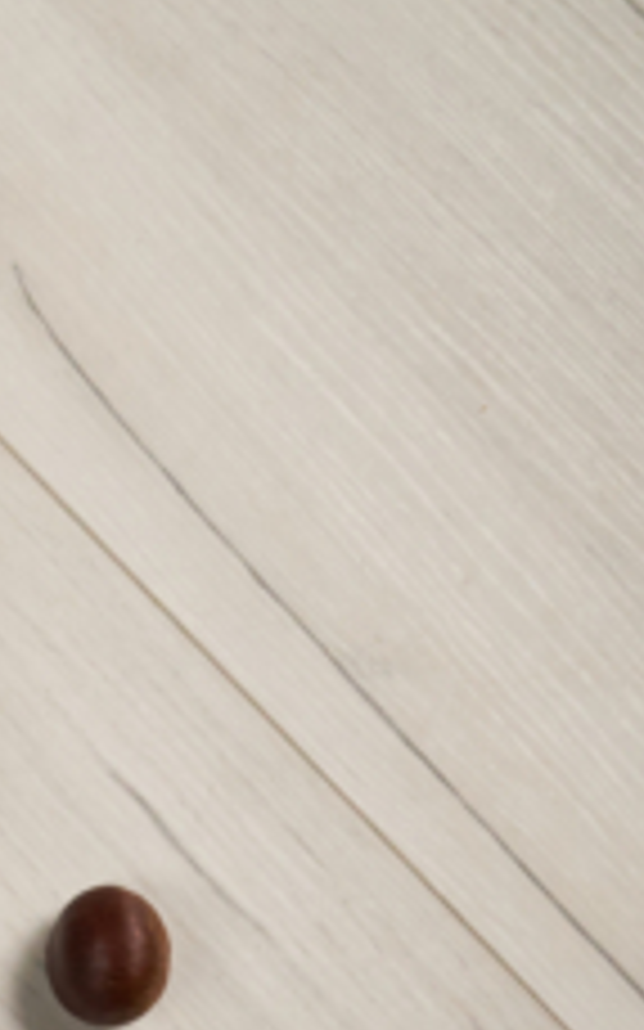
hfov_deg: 9.7
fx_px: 3428
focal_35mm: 122
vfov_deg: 16.7
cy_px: 1048
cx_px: -793
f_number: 8
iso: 2500
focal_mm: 38
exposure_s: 1/250
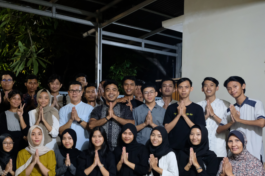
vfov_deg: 29.3
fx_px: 331
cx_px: 69
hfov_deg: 42.4
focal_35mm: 45
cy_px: 136
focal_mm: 19.6
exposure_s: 1/15
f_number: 4
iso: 3200
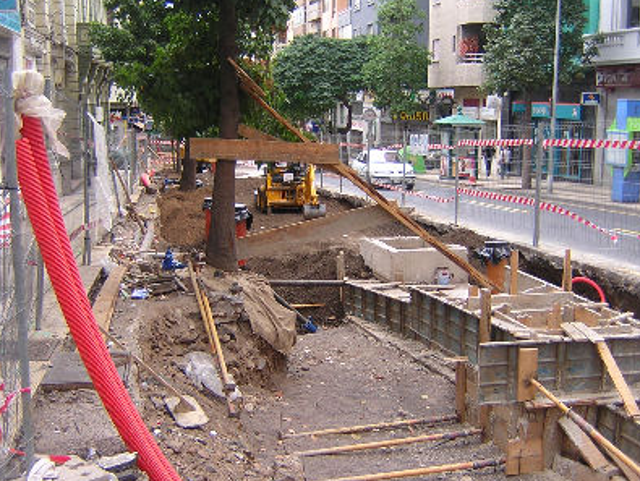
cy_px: 243
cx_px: 327
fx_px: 759
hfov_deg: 45.7
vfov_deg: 35.2
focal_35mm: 41
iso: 100
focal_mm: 4.7
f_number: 2.6
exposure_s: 1/112
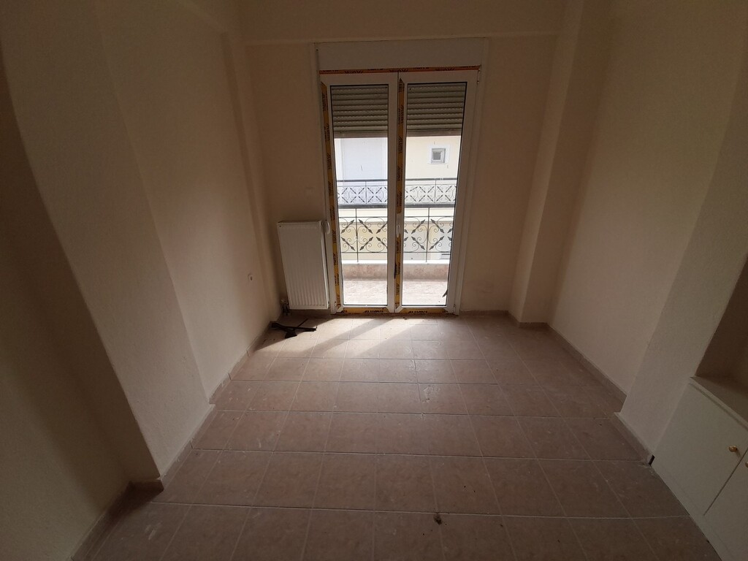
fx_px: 281
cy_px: 280
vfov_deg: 89.9
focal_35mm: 13
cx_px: 374
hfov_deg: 106.2
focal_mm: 1.42
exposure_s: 1/202
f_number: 2.2
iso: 40
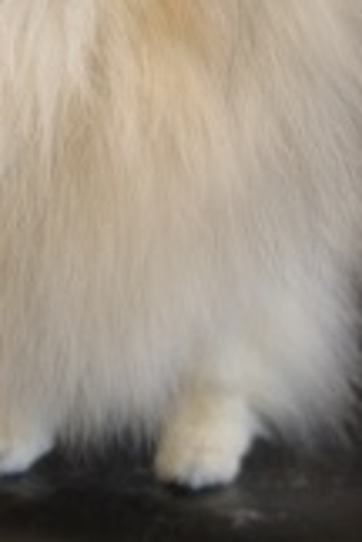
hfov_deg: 9.7
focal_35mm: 141
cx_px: 84
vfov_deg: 14.2
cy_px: -67
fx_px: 2127
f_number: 2.8
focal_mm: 38
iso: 800
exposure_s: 1/80
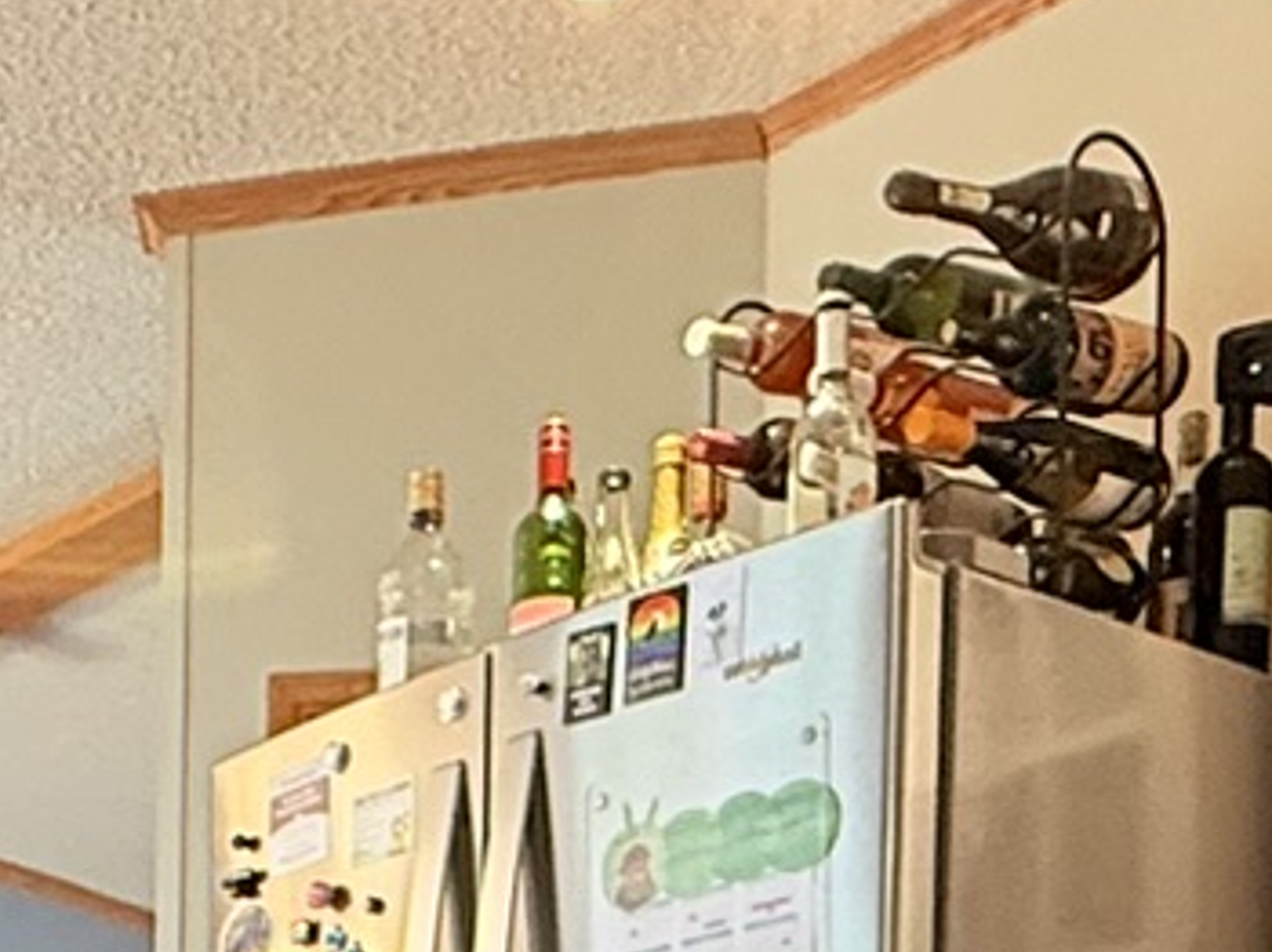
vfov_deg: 15.1
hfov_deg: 23.3
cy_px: 1820
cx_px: 171
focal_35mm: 82
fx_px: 3011
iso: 320
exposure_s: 1/60
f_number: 2.2
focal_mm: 2.22
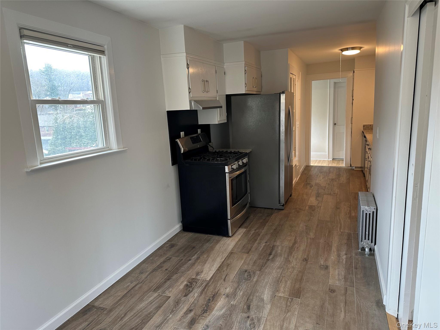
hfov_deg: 71.6
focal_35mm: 24
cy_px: 165
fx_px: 305
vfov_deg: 56.8
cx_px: 220
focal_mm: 6.86
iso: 125
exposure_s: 1/120
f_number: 1.78
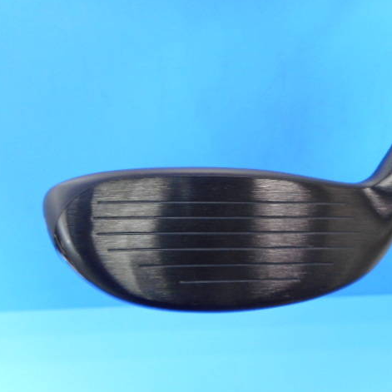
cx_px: 221
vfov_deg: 54.0
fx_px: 384
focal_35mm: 30
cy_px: 196
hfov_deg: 53.9
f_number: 3.7
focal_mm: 4.5
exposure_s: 1/30
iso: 220
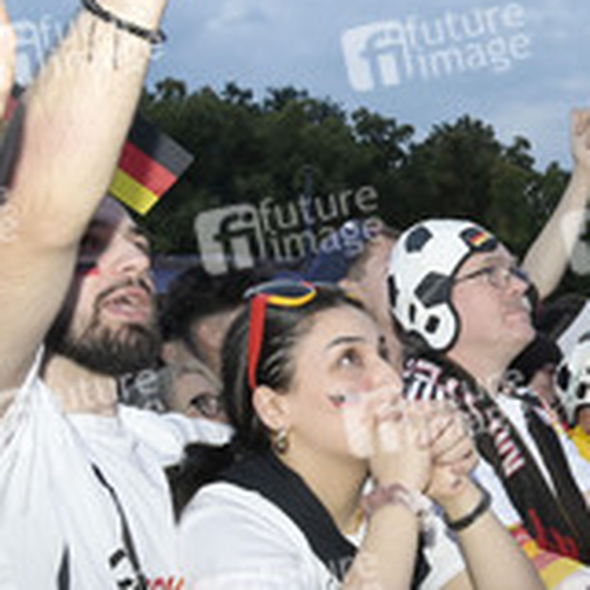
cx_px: 705
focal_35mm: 57
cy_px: 322
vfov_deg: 30.0
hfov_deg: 26.7
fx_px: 1099
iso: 8000
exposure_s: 1/250
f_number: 10
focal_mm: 24
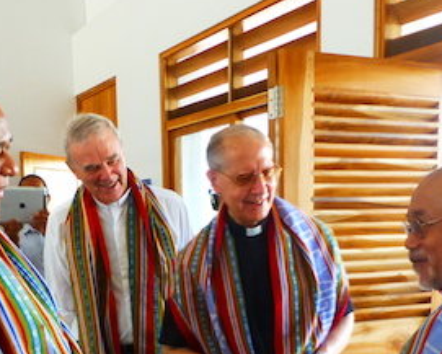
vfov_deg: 32.1
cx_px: 178
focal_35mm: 45
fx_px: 589
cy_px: 308
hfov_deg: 41.0
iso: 400
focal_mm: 4.3
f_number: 3.3
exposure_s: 1/60
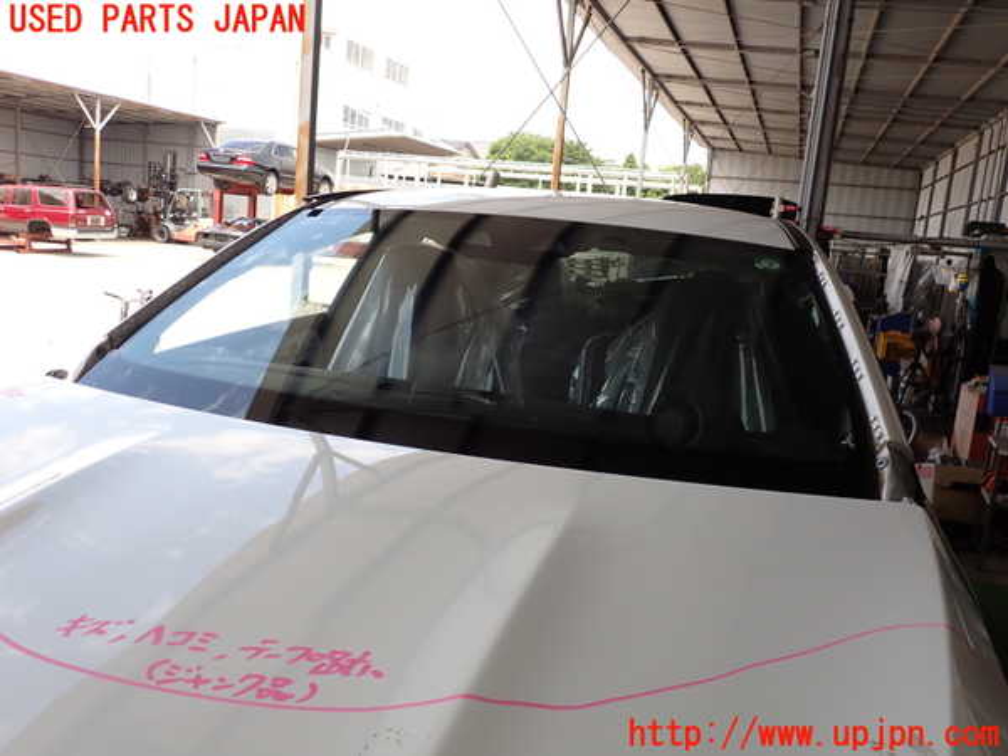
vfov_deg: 46.8
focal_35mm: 30
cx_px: 504
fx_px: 874
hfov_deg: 60.0
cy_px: 378
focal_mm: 5.4
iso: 100
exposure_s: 1/320
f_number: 3.2
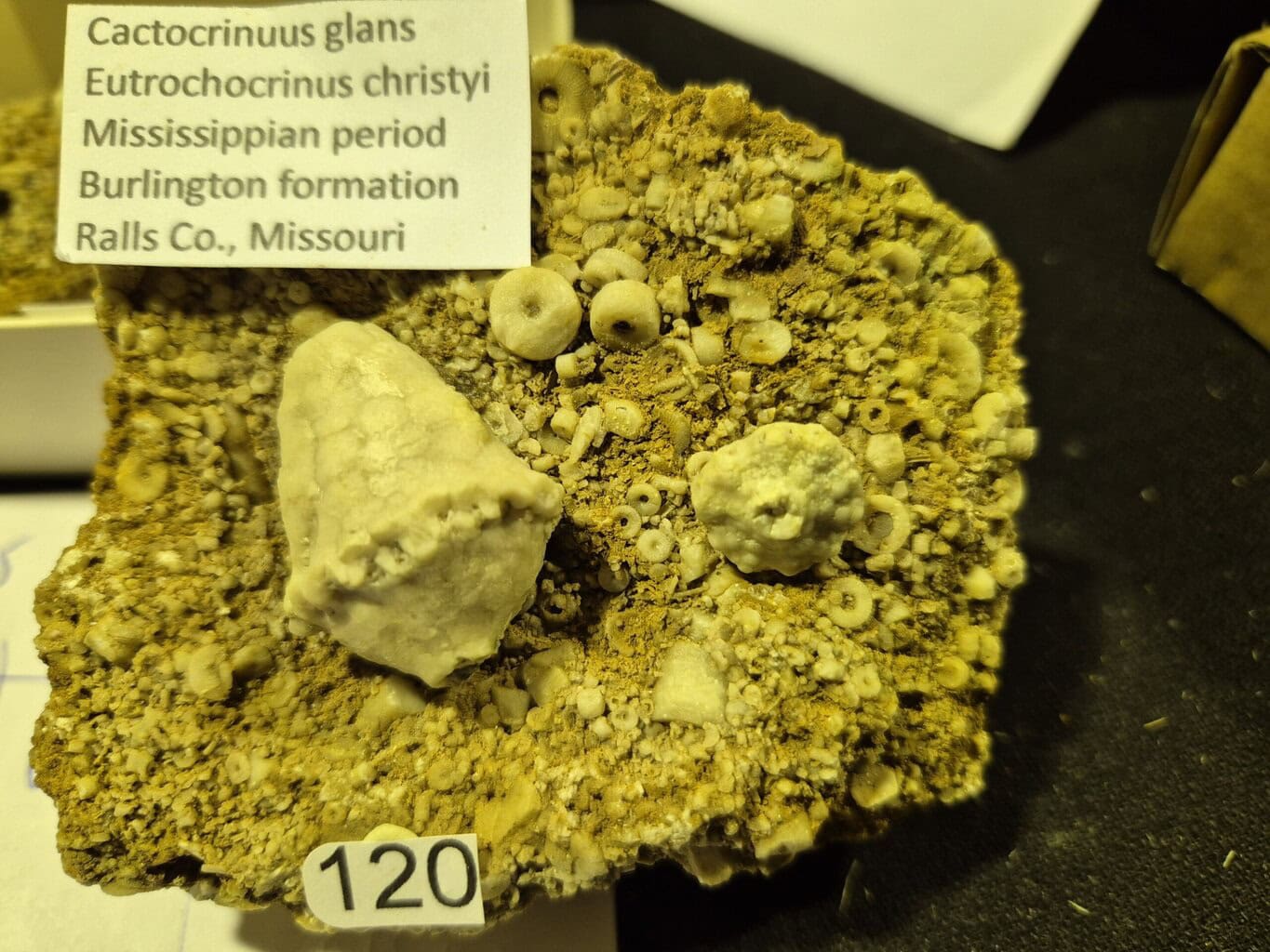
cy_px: 476
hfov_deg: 73.9
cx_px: 635
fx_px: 844
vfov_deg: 58.9
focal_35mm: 23
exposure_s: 1/100
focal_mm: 5.4
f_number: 1.8
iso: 200
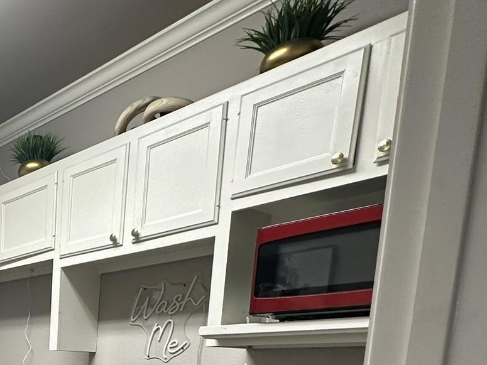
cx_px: -72
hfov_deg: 39.2
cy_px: 442
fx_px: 520
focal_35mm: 37
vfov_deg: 31.9
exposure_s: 1/61
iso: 160
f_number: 2.2
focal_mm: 2.22
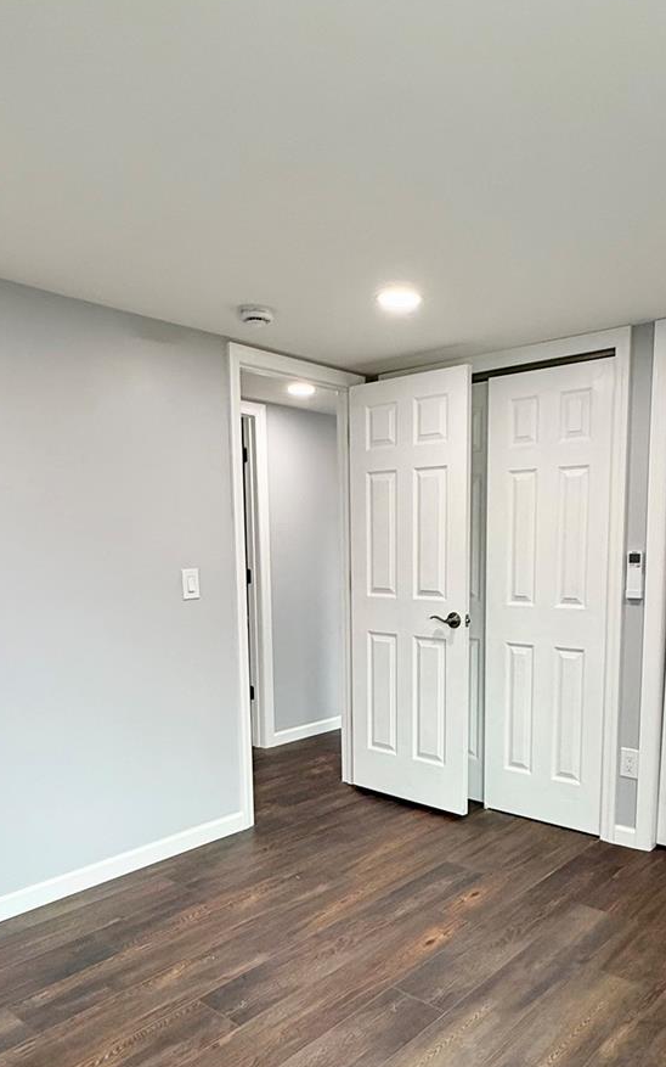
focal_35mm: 26
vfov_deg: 69.6
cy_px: 648
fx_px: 755
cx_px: 395
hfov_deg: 47.4
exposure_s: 1/120
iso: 125
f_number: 2.2
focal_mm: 2.22
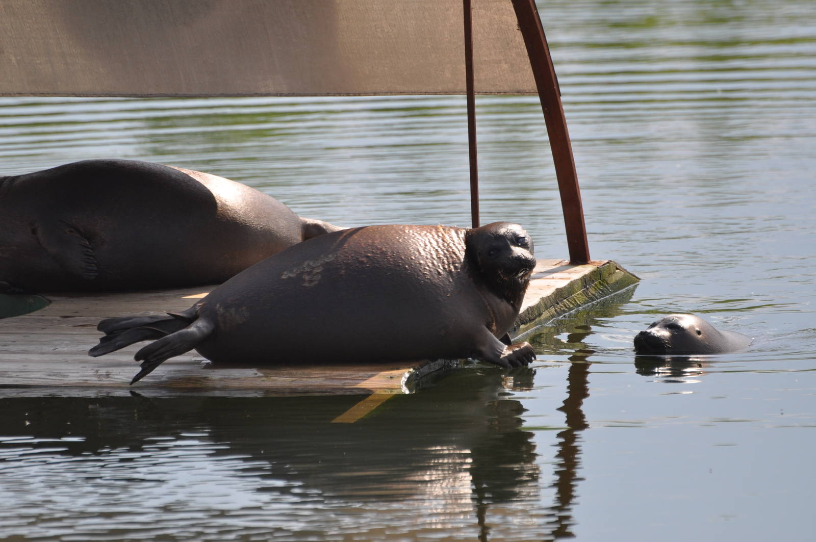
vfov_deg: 3.0
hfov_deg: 4.6
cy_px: 271
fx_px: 10188
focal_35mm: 450
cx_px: 408
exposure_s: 1/1000
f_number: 5.6
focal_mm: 300
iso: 400
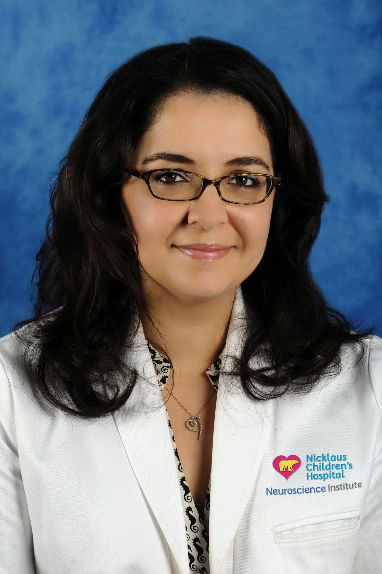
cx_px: 191
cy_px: 287
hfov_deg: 13.0
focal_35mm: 105
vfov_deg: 19.5
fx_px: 1674
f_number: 13
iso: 100
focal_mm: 105
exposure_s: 1/250
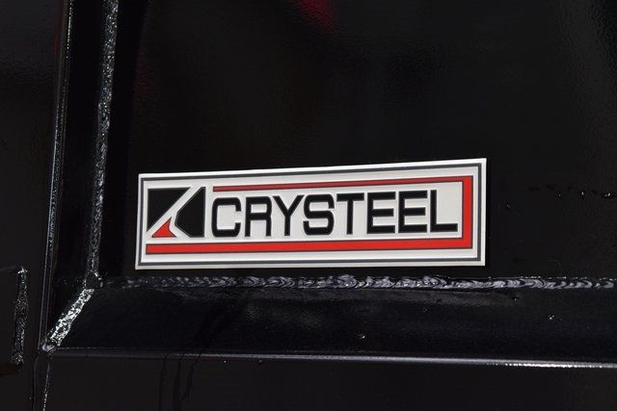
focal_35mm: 84
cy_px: 206
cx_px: 308
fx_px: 1440
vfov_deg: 16.3
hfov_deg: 24.2
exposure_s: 1/30
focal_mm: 56
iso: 1100
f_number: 7.1
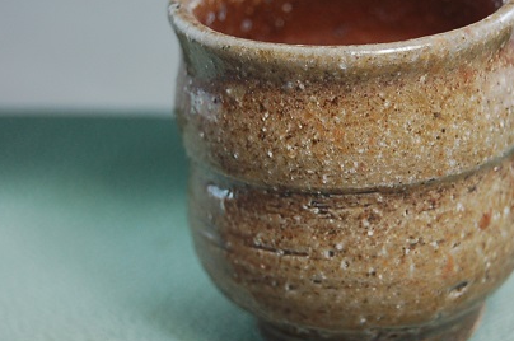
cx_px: 340
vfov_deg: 10.4
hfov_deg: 15.7
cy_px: 181
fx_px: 1864
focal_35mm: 131
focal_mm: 55
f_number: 5.6
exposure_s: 1/30
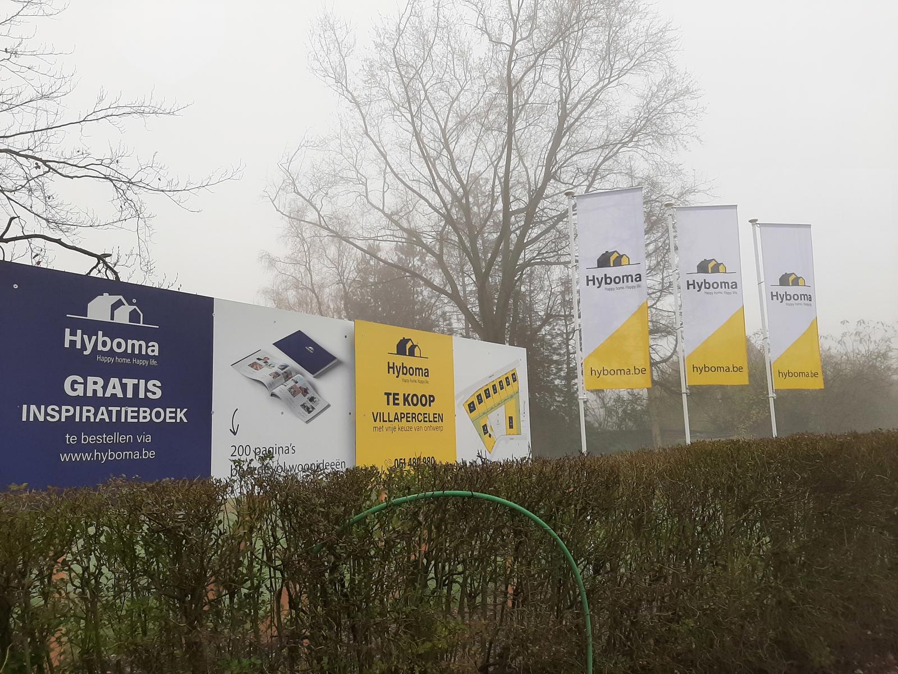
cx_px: 449
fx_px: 674
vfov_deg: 53.1
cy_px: 337
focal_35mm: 26
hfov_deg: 67.3
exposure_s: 1/739
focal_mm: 3.93
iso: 40
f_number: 1.7
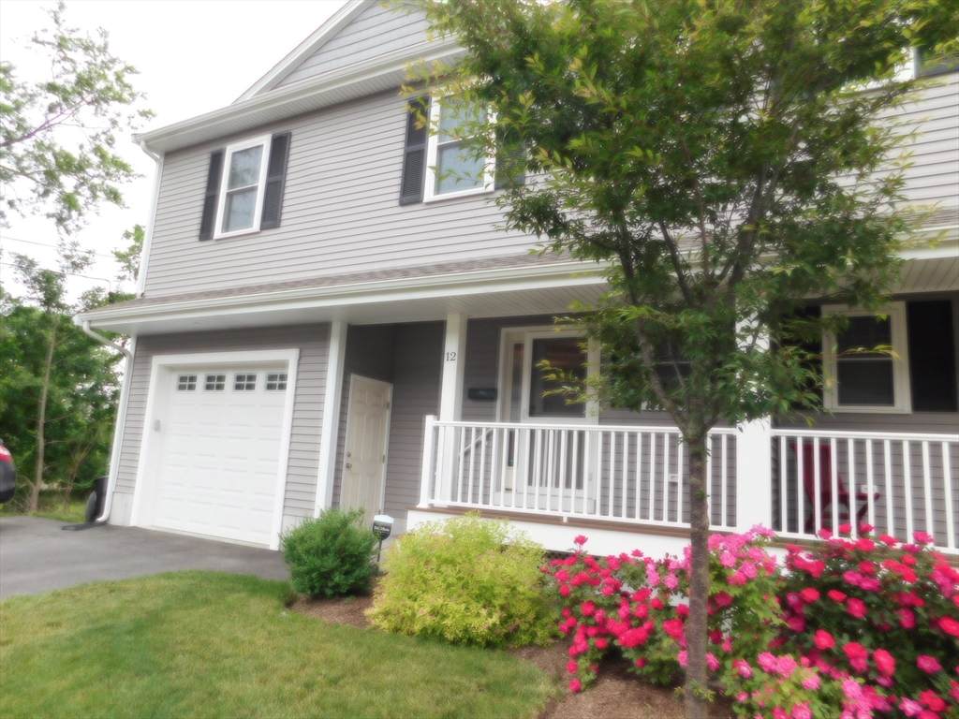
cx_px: 480
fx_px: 637
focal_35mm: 23
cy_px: 360
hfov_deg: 73.9
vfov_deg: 58.9
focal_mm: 4
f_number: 3
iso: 125
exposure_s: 1/400
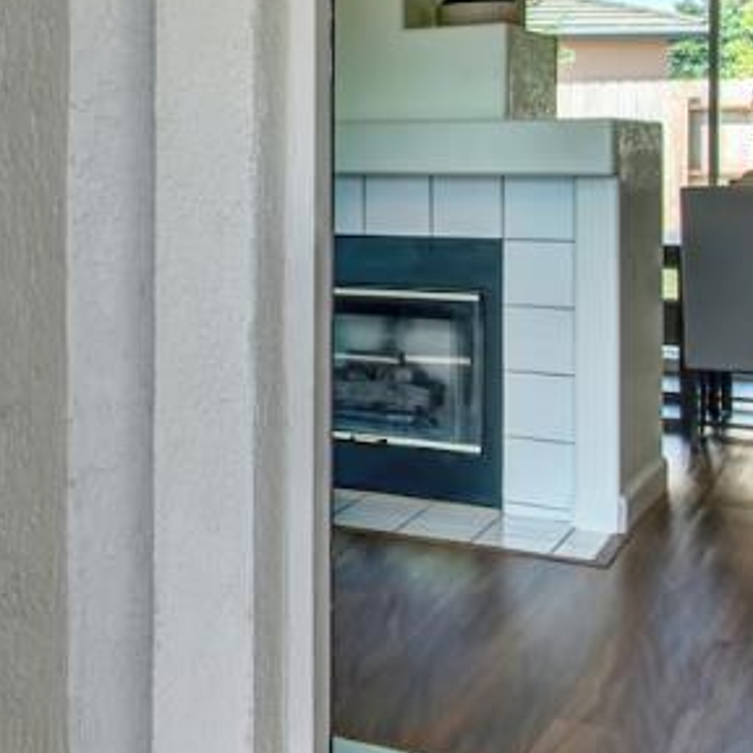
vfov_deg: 27.2
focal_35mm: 62
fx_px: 1526
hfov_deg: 22.9
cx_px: -350
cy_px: 146
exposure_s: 1/50
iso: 100
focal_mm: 14
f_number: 14
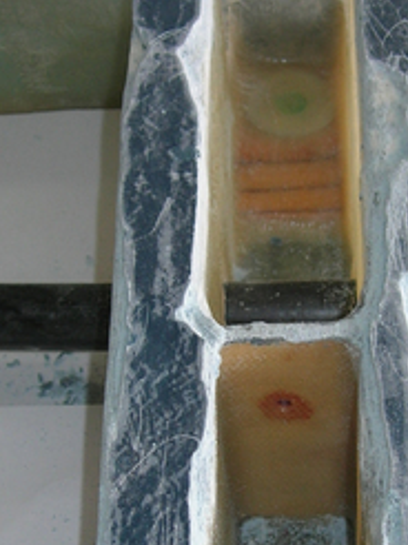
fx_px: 1559
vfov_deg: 19.7
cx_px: 275
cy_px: 403
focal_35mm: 99
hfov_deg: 14.9
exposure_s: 1/30
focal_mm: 7.8
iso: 64
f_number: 2.8
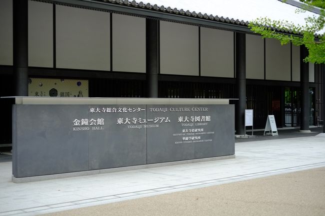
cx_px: 162
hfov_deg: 37.5
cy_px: 108
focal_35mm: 53
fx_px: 478
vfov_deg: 25.5
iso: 200
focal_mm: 35
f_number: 2
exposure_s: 1/950
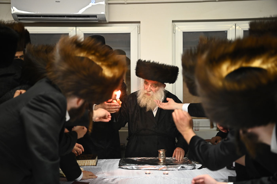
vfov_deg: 21.9
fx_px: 477
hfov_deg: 32.4
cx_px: 138
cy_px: 92
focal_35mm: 62
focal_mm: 62
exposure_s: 1/125
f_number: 2.8
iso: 2000
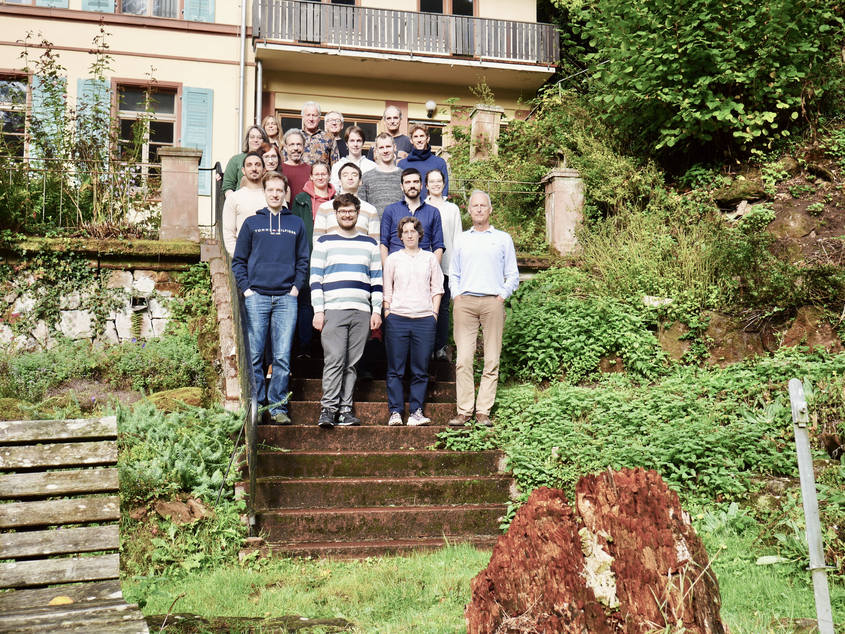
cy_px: 317
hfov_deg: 46.8
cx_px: 422
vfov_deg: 36.0
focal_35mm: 40
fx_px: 977
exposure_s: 1/100
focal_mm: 20
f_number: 4.5
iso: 200
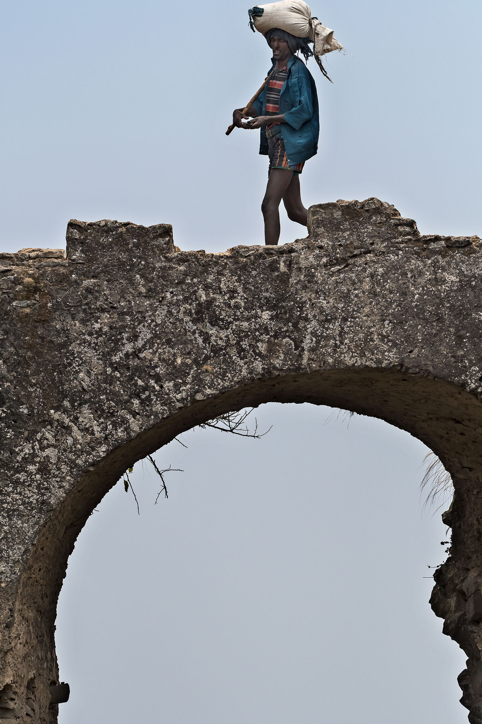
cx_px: 250
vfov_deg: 6.5
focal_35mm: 315
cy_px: 350
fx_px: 6326
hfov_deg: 4.4
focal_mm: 200
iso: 500
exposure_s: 1/2500
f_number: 6.3
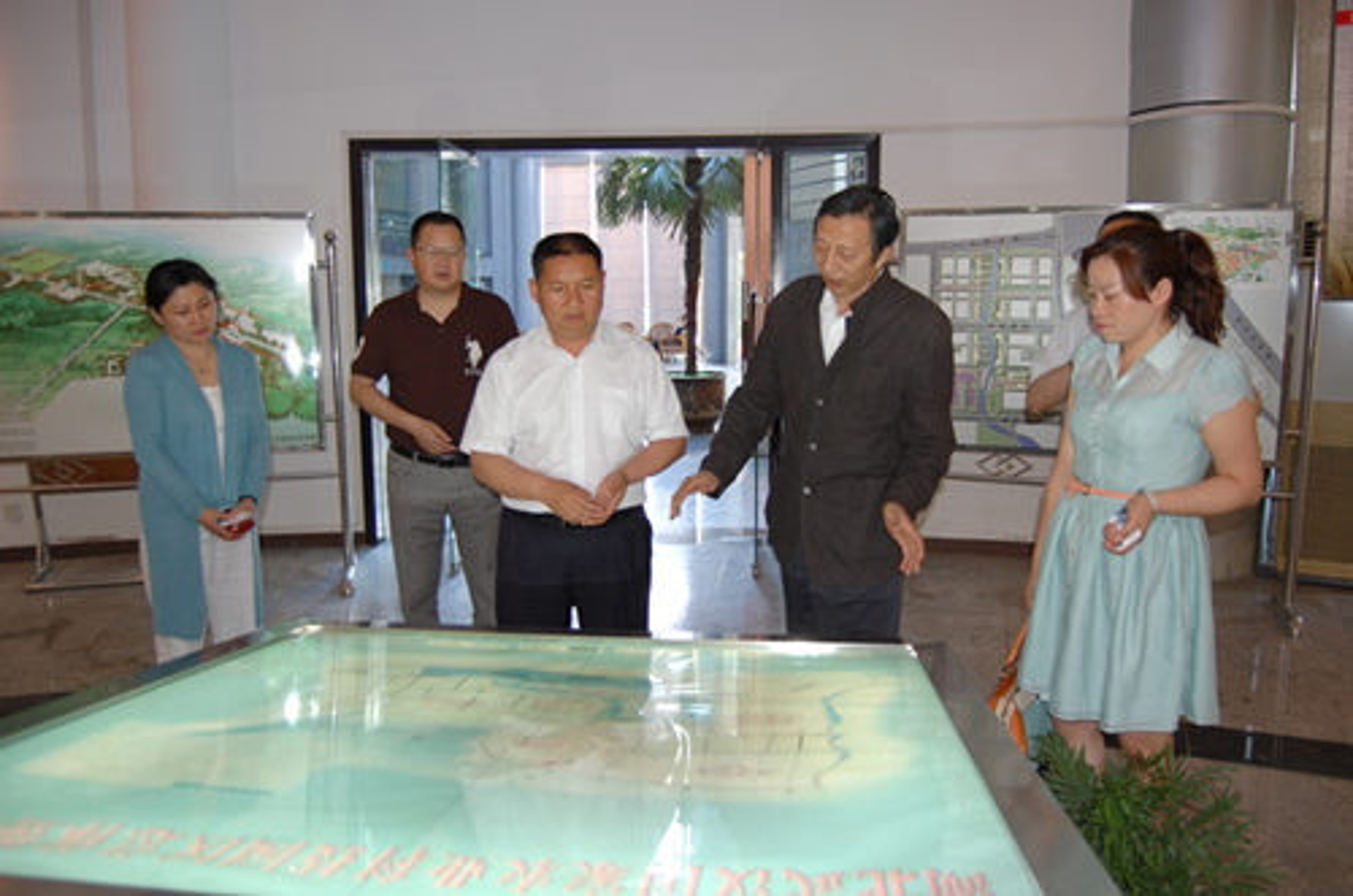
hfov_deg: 67.5
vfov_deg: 47.7
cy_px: 448
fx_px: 1012
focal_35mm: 27
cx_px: 676
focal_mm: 18
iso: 400
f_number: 3.5
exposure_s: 1/60
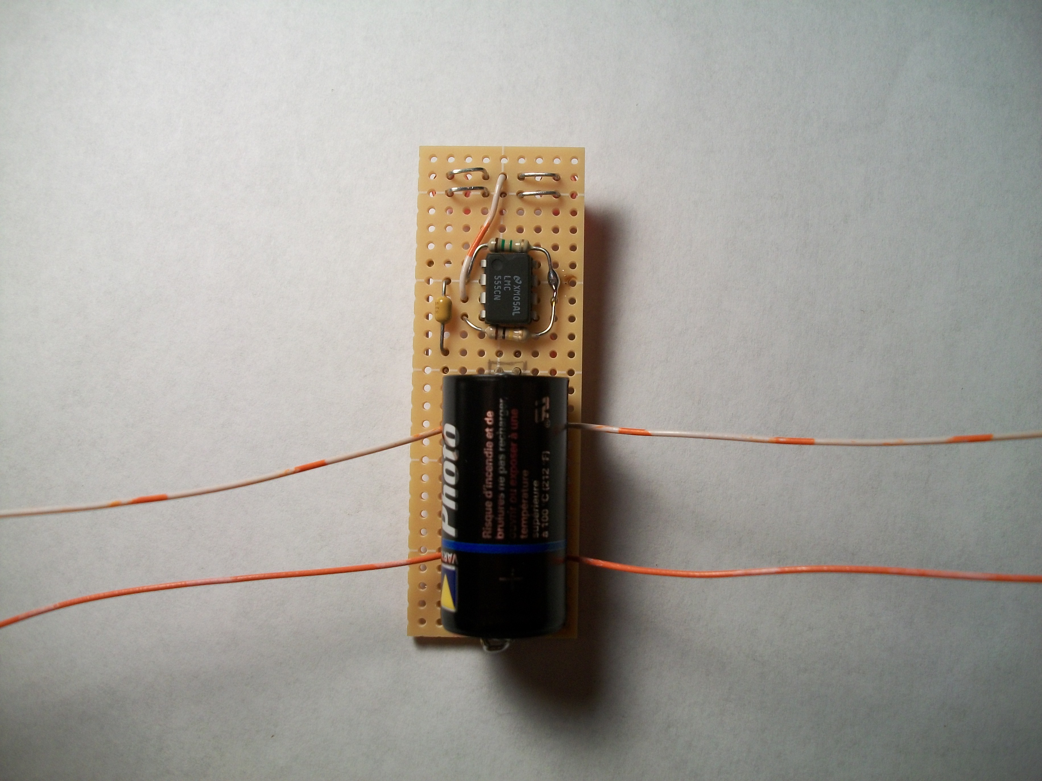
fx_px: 963
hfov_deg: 56.8
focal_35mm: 32
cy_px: 390
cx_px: 521
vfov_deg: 44.2
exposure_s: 1/125
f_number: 2.9
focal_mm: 5.7
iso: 80
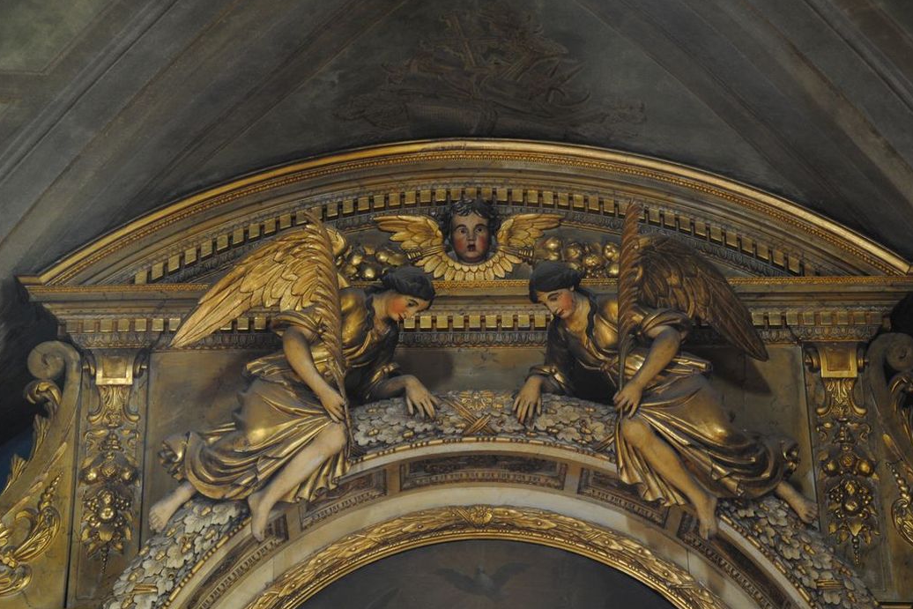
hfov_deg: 21.7
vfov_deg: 14.6
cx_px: 455
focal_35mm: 94
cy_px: 304
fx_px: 2384
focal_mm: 62
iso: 400
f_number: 6.3
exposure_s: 2
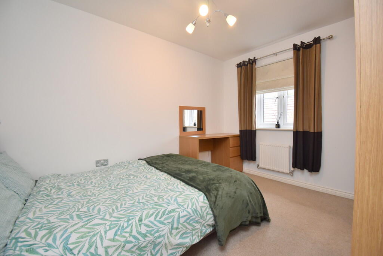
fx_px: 160
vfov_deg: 77.3
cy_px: 128
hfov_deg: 100.4
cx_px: 192
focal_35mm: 15
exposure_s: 1/125
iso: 900
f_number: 4.5
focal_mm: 10
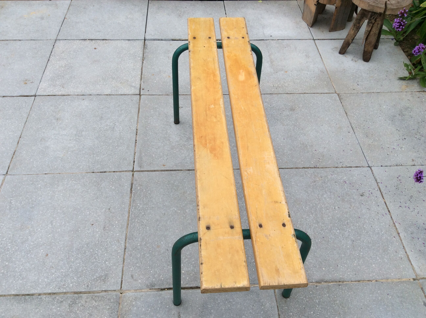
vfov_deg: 44.1
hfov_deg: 56.9
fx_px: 393
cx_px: 213
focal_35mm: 32
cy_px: 159
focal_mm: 3.3
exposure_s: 1/392
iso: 32
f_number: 2.4
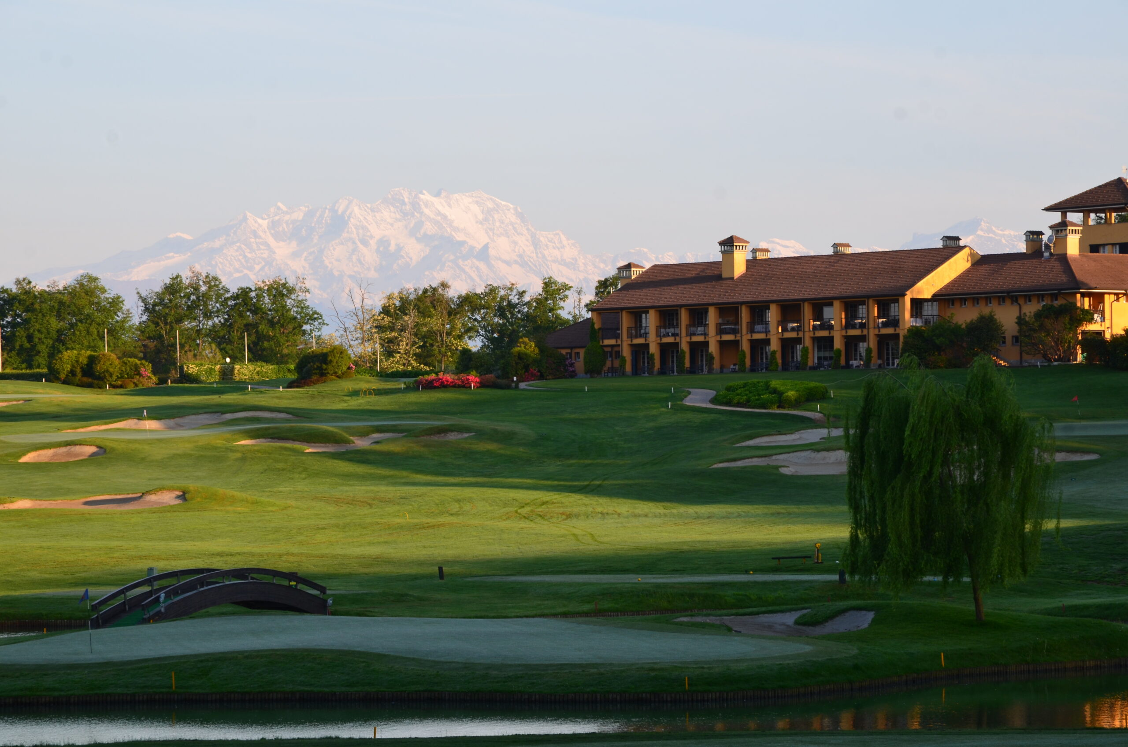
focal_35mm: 128
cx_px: 564
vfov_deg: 10.7
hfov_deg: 16.1
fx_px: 3987
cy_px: 374
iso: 200
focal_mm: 85
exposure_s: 1/80
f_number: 10
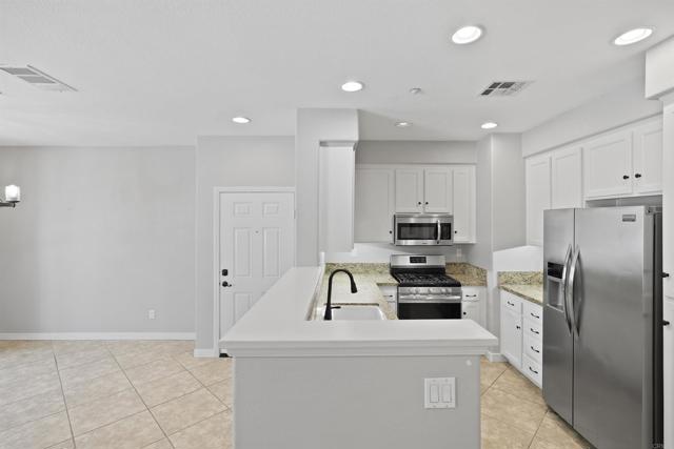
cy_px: 224
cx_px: 337
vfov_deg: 73.8
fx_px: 300
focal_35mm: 16
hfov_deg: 96.7
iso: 500
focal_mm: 16
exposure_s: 1/15
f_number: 4
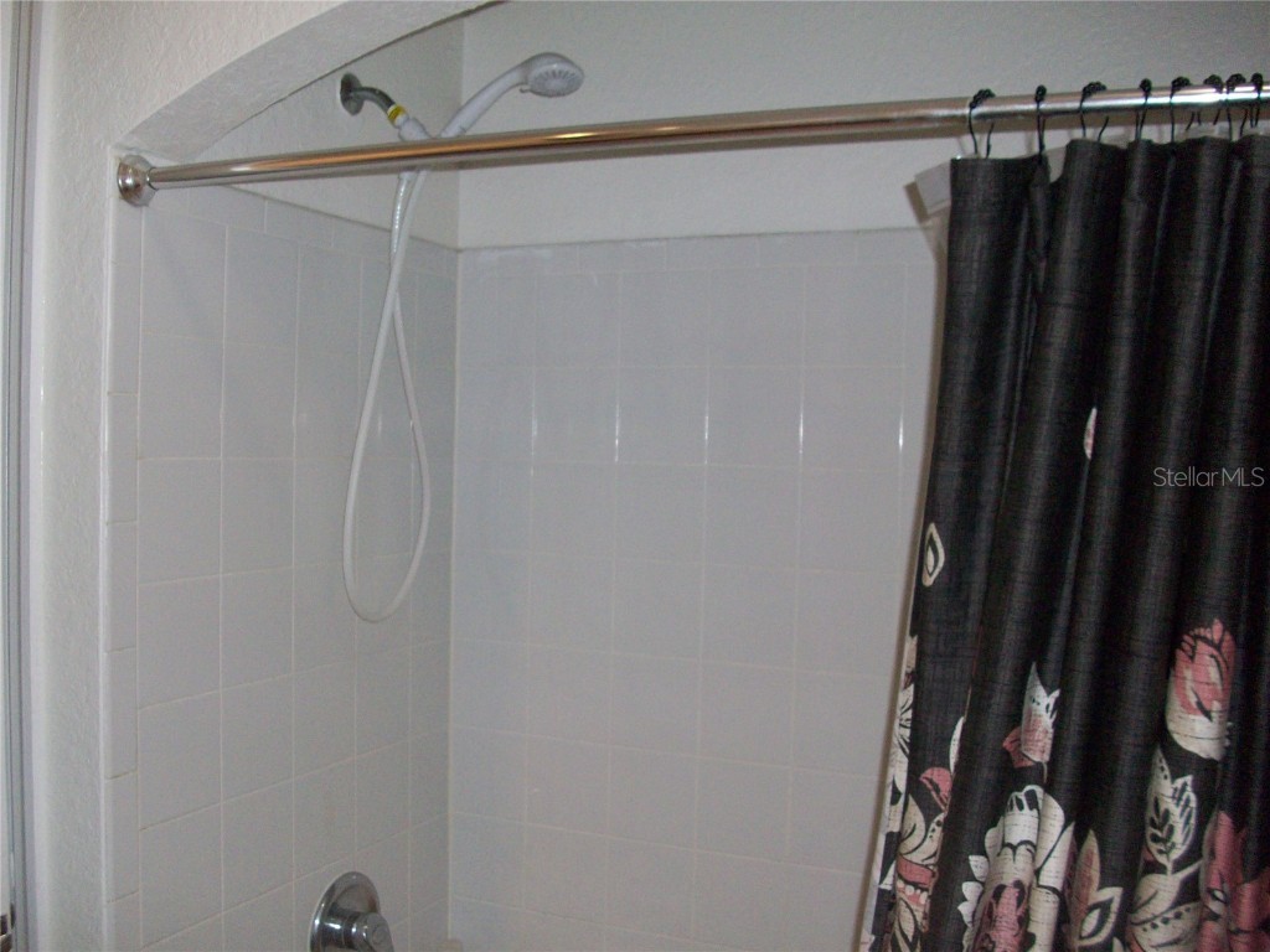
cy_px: 476
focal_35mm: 34
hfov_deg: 54.0
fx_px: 1247
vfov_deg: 41.8
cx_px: 635
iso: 160
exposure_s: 1/60
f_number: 2.8
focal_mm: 5.7
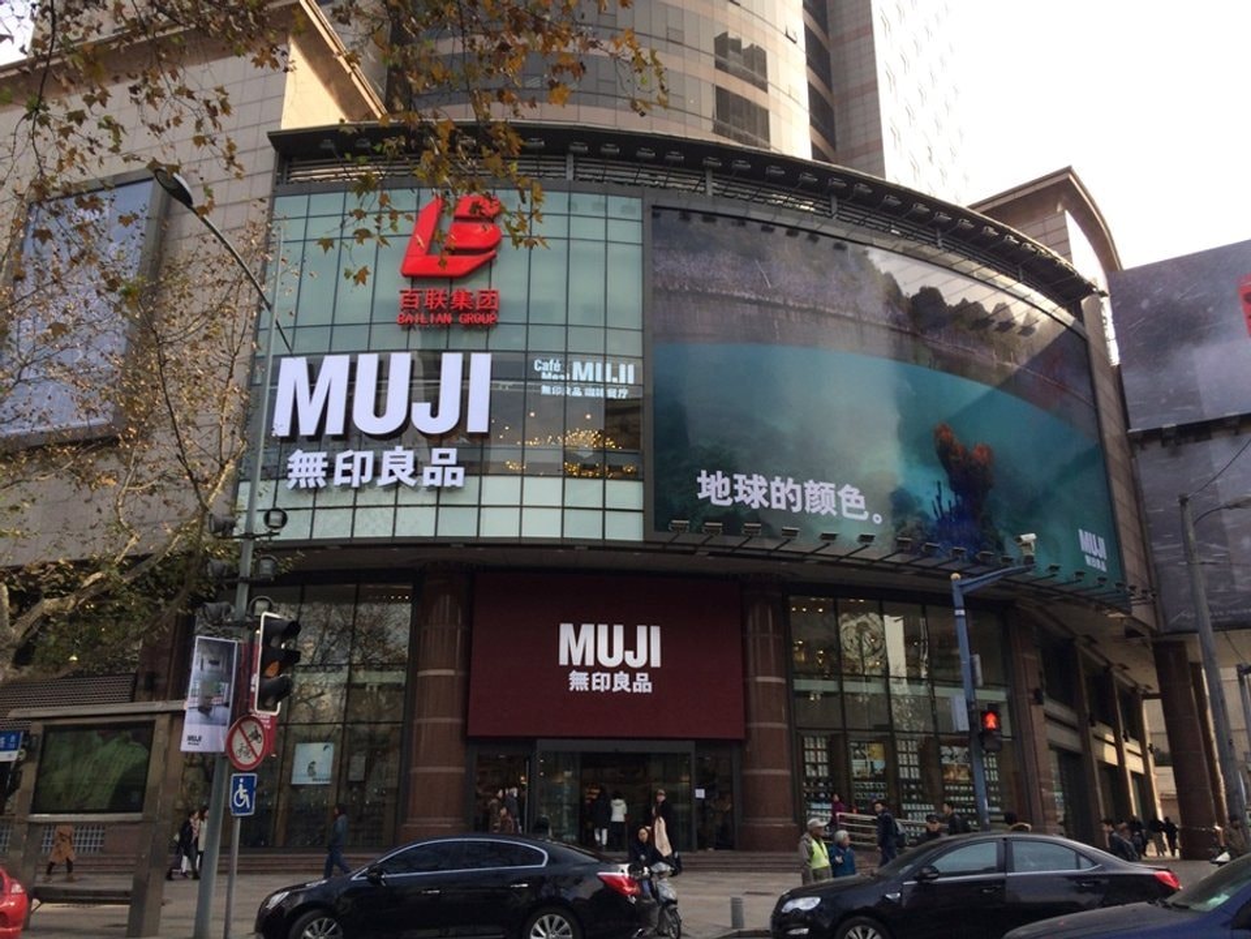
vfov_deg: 48.2
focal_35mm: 29
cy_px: 470
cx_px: 626
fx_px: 1048
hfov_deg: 61.7
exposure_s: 1/720
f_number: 2.2
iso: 32
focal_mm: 4.15
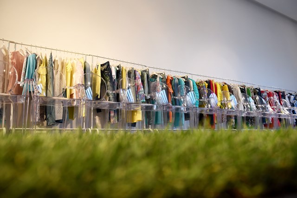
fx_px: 256
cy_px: 99
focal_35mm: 31
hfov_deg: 60.3
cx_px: 148
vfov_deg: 42.3
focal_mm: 31
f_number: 3.5
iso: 1000
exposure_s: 1/200
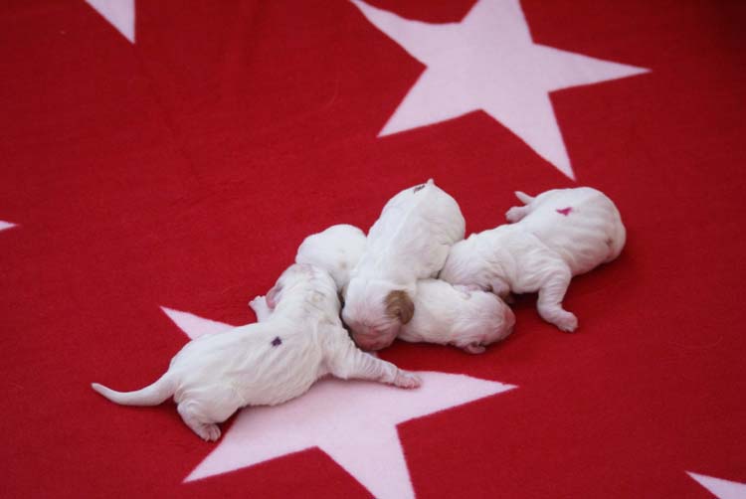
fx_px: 2334
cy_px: 250
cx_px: 373
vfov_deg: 12.2
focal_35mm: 112
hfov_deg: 18.2
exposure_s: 1/30
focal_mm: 75
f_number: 4
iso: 400
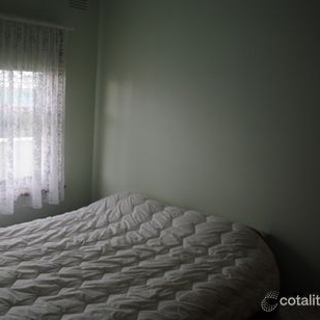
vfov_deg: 47.2
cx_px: 101
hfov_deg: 46.3
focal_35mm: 35
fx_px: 366
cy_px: 159
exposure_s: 1/30
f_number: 3.5
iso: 250
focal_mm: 18
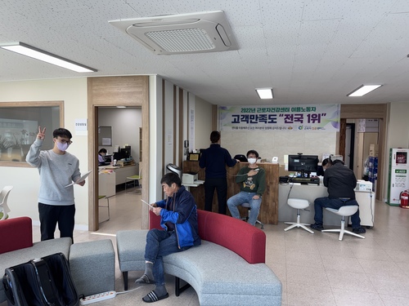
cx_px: 204
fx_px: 284
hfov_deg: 71.6
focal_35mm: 24
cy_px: 153
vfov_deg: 56.8
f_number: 1.78
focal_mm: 6.76
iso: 64
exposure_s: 1/120
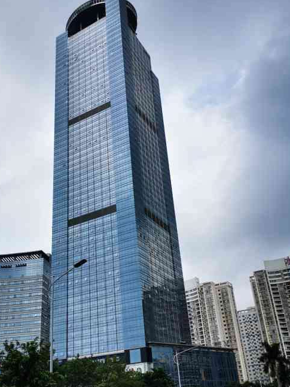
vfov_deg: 47.8
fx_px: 435
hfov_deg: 36.6
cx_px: 105
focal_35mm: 39
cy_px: 210
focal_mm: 5.58
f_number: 1.8
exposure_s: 1/3333
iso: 50
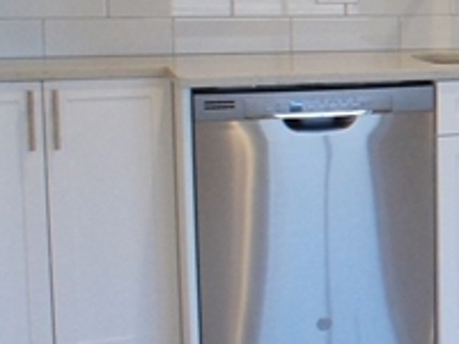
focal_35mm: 118
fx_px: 1565
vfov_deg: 12.5
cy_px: 92
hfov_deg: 14.6
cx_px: 826
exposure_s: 1/160
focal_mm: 16
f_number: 4
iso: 1000
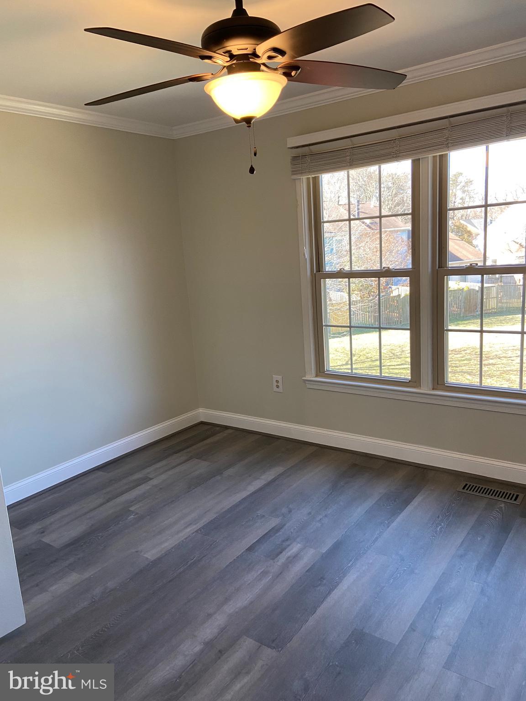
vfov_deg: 67.3
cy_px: 350
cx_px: 263
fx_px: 527
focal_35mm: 26
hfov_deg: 53.1
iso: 80
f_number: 1.8
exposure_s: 1/60
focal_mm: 4.25
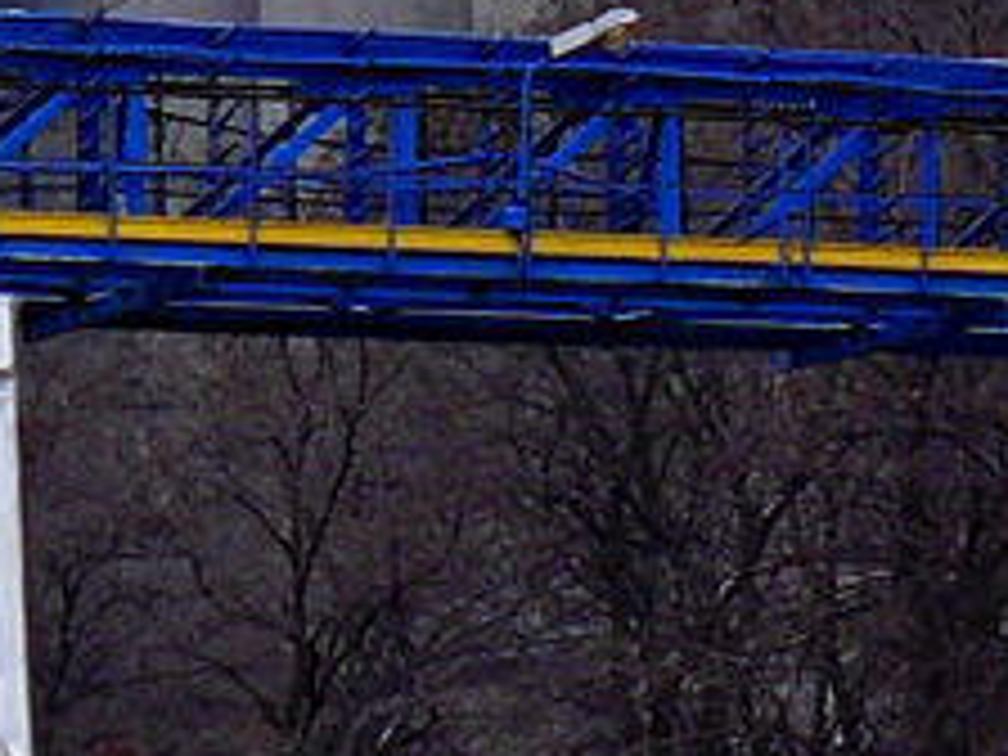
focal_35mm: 247
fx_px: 7193
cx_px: -94
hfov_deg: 8.0
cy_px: 441
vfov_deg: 6.0
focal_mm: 8.9
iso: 100
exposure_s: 1/125
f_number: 2.8
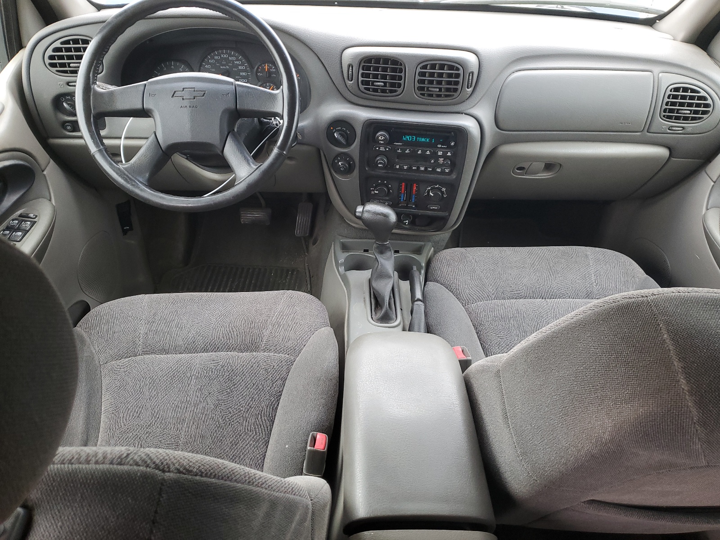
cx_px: 360
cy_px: 270
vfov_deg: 53.1
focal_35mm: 26
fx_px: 541
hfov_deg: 67.3
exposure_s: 1/120
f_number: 1.5
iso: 92
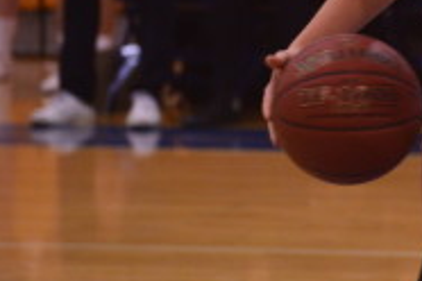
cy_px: 14
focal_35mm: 456
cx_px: 589
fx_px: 5345
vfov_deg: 3.0
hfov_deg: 4.5
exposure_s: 1/200
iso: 2000
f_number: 4.8
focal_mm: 145
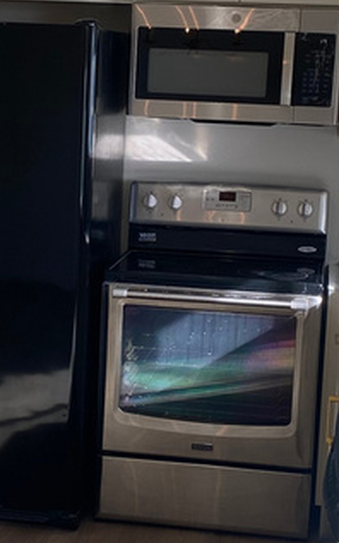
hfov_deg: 14.6
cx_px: 92
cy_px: 277
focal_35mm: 89
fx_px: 1316
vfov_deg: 23.3
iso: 32
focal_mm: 4.25
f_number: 1.8
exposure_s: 1/180
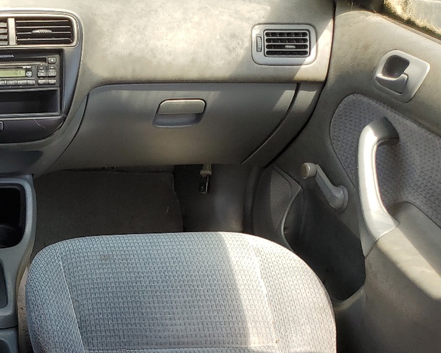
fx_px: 744
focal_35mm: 57
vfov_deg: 26.0
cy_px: 305
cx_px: -40
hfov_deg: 29.8
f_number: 1.5
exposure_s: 1/333
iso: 50
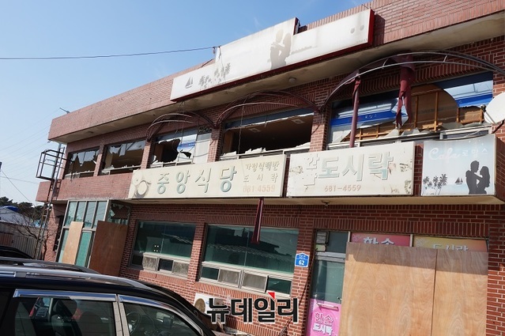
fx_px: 442
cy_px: 168
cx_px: 252
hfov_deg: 59.5
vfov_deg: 41.6
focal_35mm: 32
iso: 100
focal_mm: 21
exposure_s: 1/100
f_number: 14
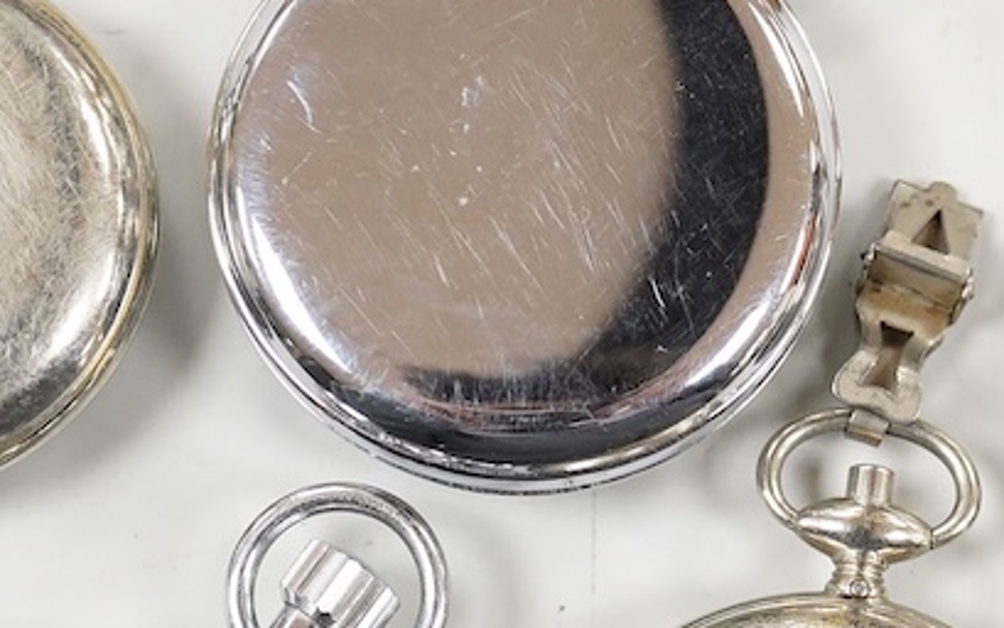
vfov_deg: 10.4
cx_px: 595
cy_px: 454
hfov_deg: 16.6
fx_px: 3449
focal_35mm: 126
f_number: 3.5
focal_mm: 30
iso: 2500
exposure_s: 1/400
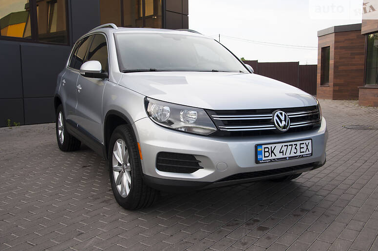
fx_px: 356
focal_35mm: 34
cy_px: 122
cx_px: 191
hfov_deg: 55.9
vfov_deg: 38.8
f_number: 5.6
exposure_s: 1/320
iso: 100
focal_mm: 22
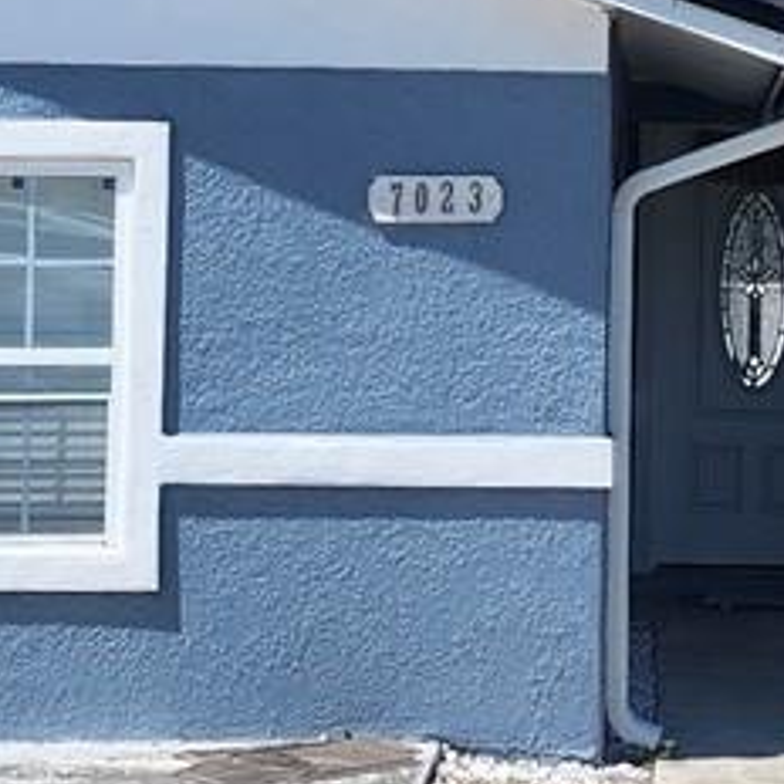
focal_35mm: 140
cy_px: -27
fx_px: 3587
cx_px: 666
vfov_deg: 12.3
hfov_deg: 12.4
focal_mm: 5.54
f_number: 1.8
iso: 25
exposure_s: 1/2246
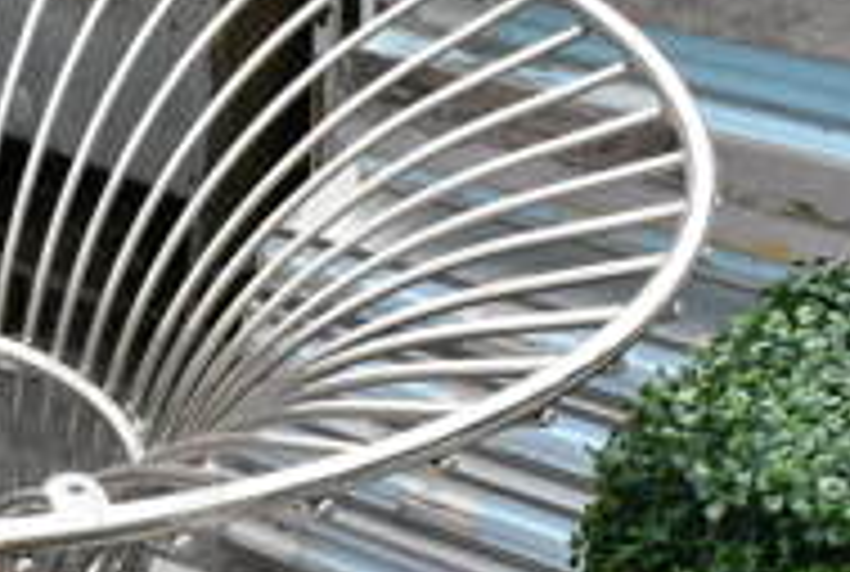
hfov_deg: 22.1
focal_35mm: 87
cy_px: 558
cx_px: -72
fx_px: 2059
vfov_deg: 15.5
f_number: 14
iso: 6400
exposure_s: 1/800
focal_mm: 18
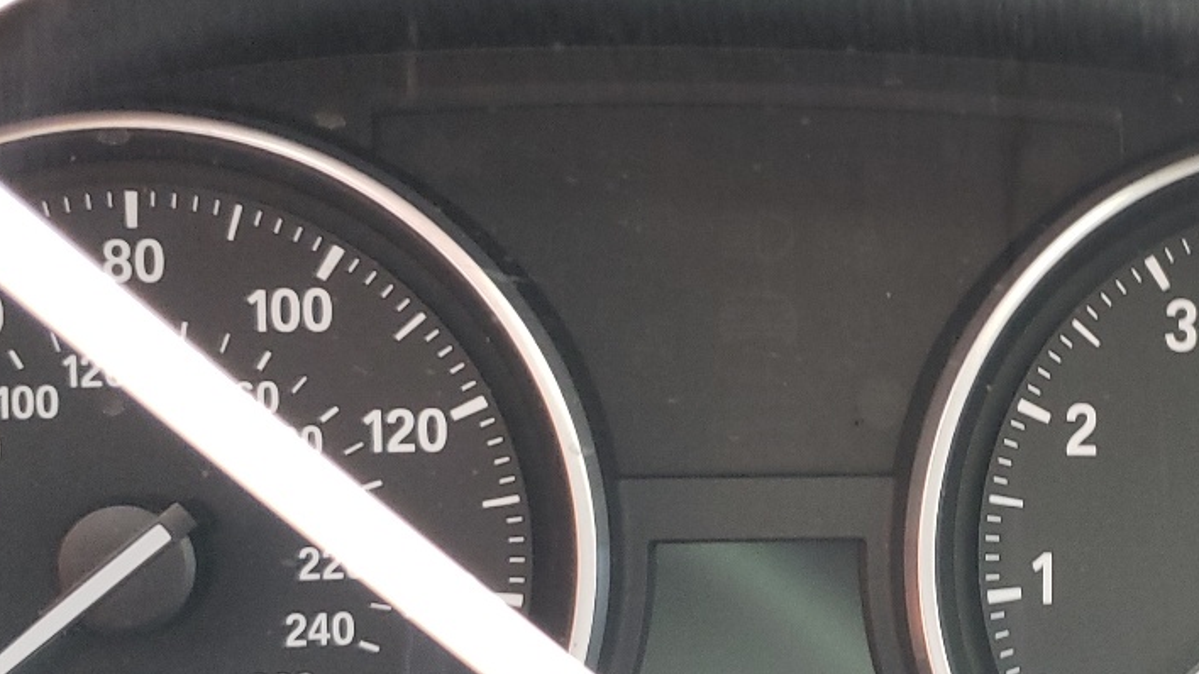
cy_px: 444
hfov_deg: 31.3
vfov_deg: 18.8
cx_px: 1079
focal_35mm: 64
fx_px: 2034
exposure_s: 1/60.2
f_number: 1.5
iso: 132
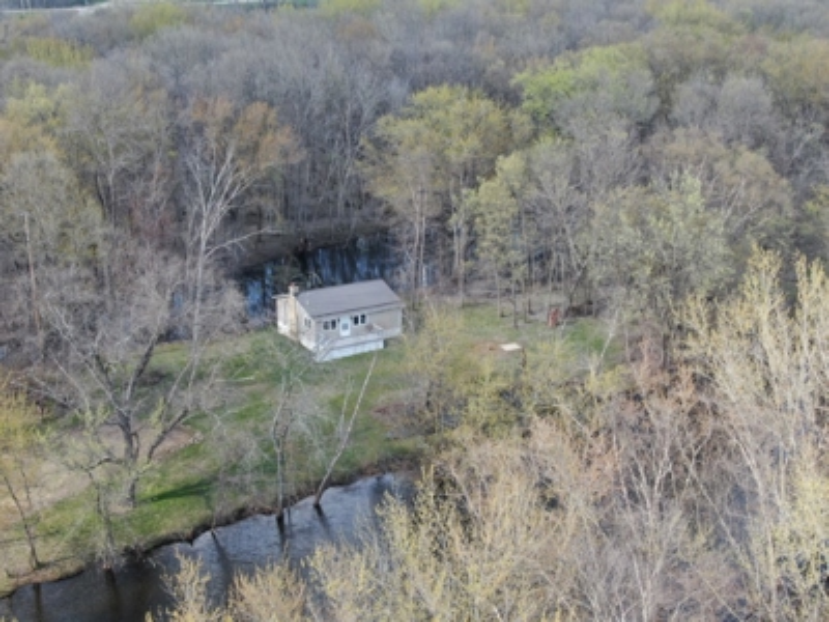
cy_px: 311
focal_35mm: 48
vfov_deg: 30.3
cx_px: 414
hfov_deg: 39.7
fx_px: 1150
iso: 100
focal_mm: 8.6
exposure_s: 1/120
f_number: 3.8
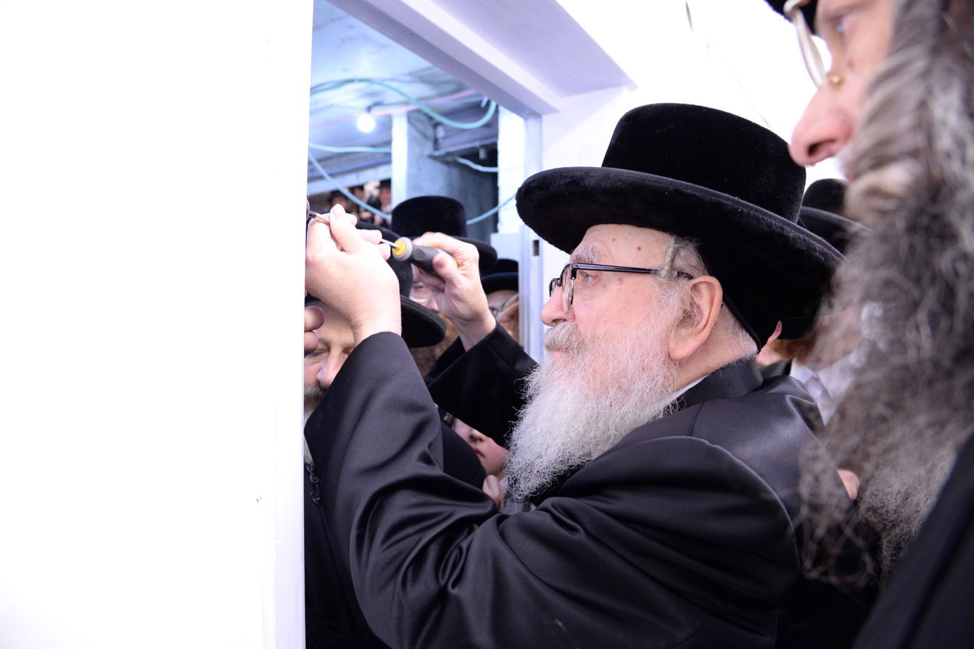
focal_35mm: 24
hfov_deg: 73.8
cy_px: 324
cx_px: 487
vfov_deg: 53.1
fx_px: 649
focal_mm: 24
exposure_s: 1/80
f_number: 4.5
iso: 2000
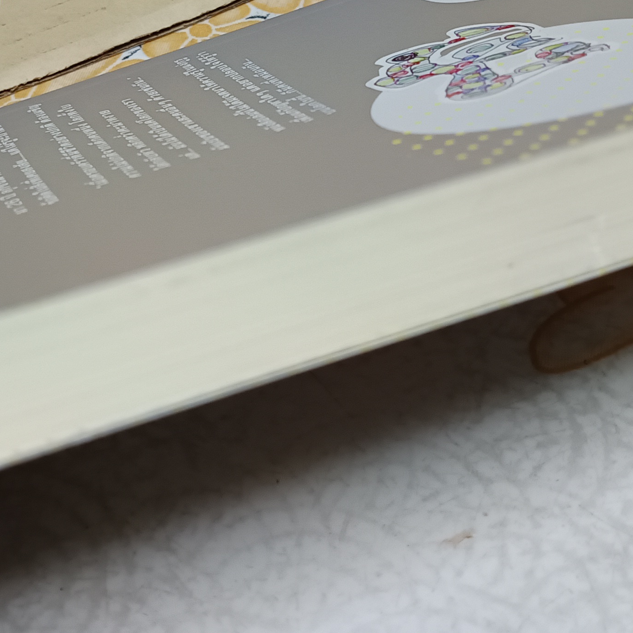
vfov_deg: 27.5
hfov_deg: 27.7
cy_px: 200
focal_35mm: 62
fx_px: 1283
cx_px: 273
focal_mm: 5.31
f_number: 1.7
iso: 1123
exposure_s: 1/33.3
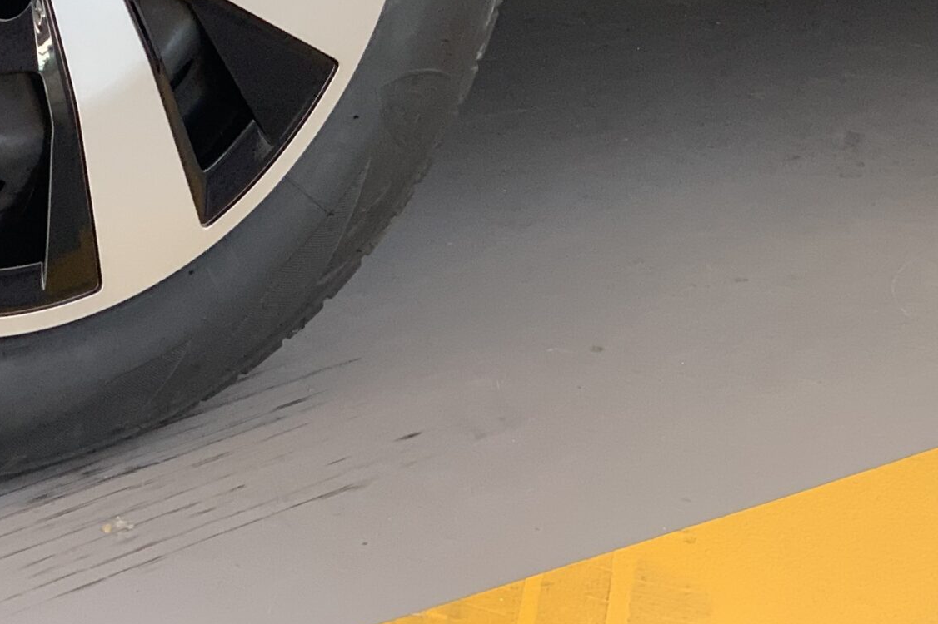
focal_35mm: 123
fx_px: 3204
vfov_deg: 10.9
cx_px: 32
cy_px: -127
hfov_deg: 16.4
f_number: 2.4
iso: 125
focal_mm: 6
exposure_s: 1/122
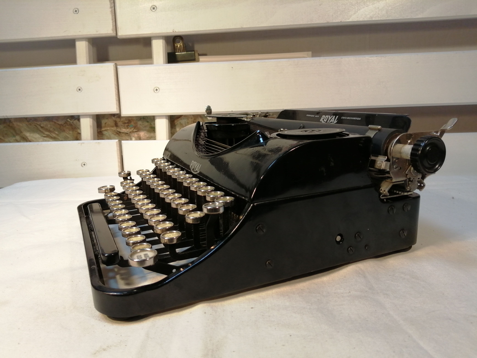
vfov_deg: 53.1
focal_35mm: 26
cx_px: 238
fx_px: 358
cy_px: 179
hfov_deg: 67.3
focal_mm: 3.46
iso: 64
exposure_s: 1/100
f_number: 1.8
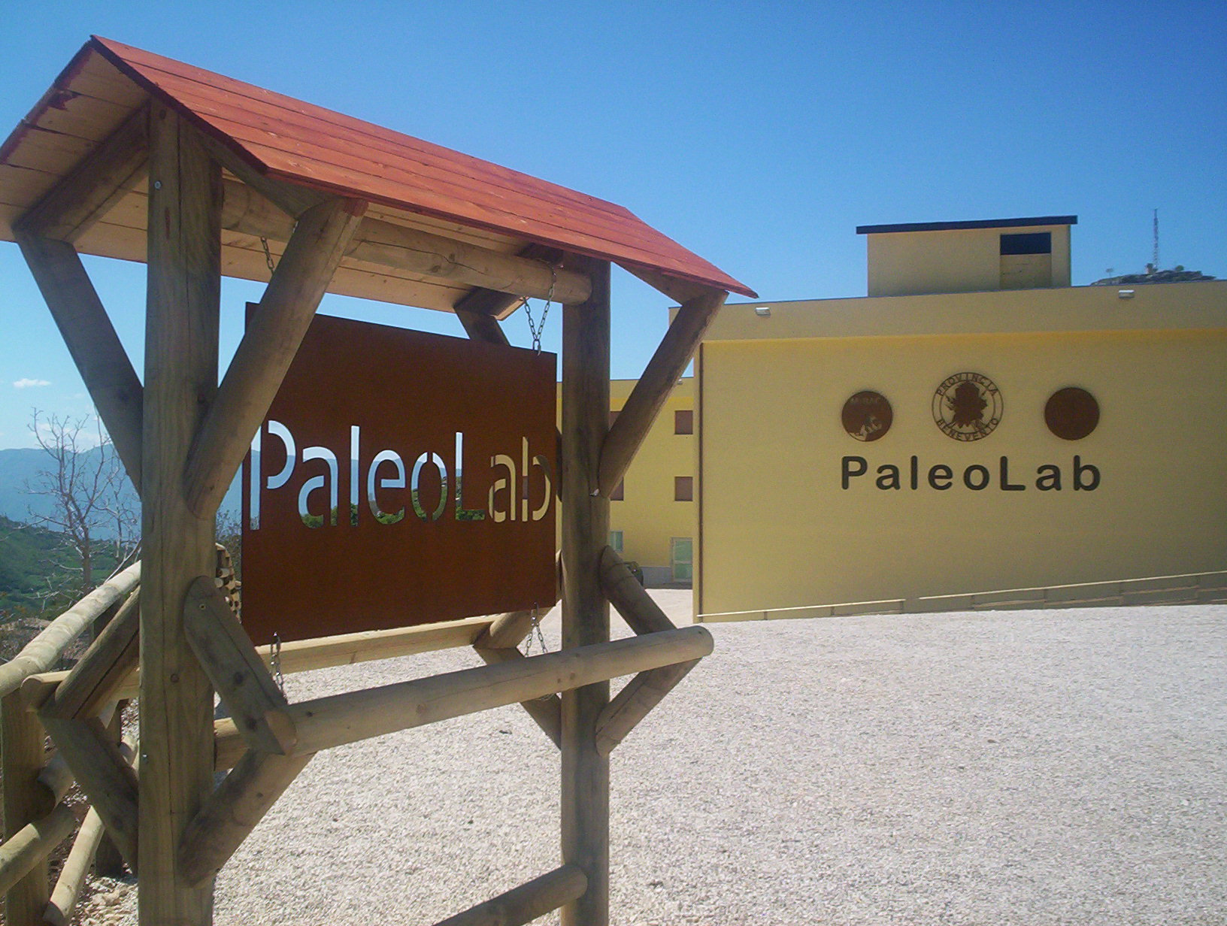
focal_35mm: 38
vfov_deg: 37.9
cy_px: 463
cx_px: 614
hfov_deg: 48.9
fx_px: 1350
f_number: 4.5
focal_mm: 4.99
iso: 100
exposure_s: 1/1096
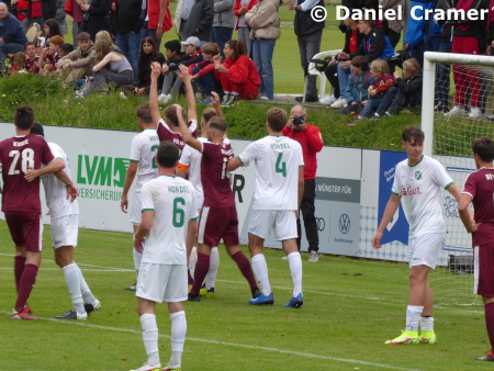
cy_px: 186
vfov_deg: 3.7
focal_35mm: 400
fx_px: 5711
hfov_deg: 5.0
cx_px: 247
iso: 125
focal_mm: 71.7
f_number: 6
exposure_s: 1/100
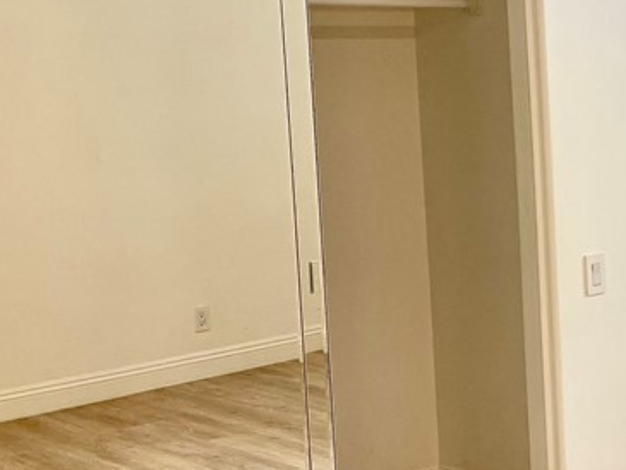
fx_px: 1321
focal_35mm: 73
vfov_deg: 20.1
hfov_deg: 23.4
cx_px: 825
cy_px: 161
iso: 125
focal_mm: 5.1
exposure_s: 1/120
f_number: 1.6
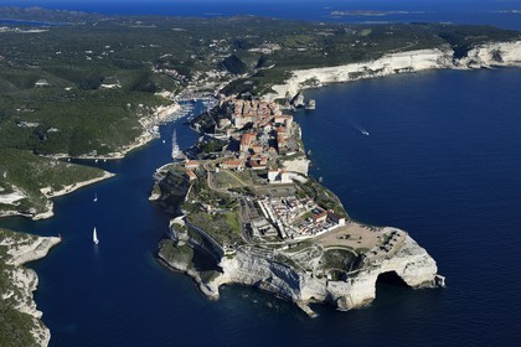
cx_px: 260
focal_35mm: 38
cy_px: 174
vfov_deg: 35.1
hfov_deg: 50.7
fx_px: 550
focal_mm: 38
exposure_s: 1/800
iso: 320
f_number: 10
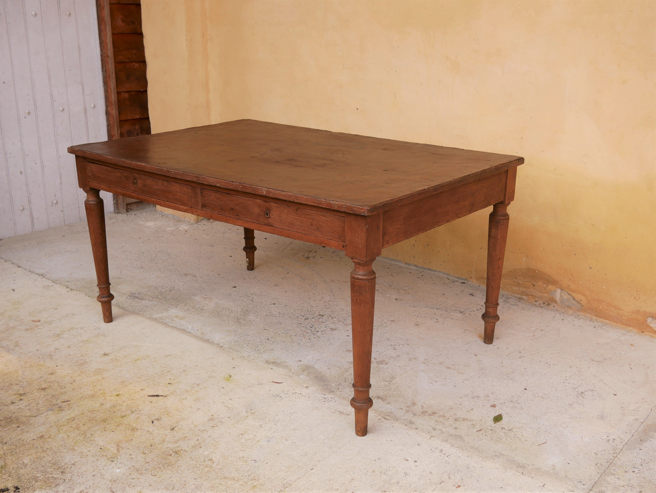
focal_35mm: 40
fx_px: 758
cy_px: 246
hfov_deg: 46.8
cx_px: 328
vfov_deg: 36.0
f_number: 3.2
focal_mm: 20
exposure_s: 1/400
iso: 200
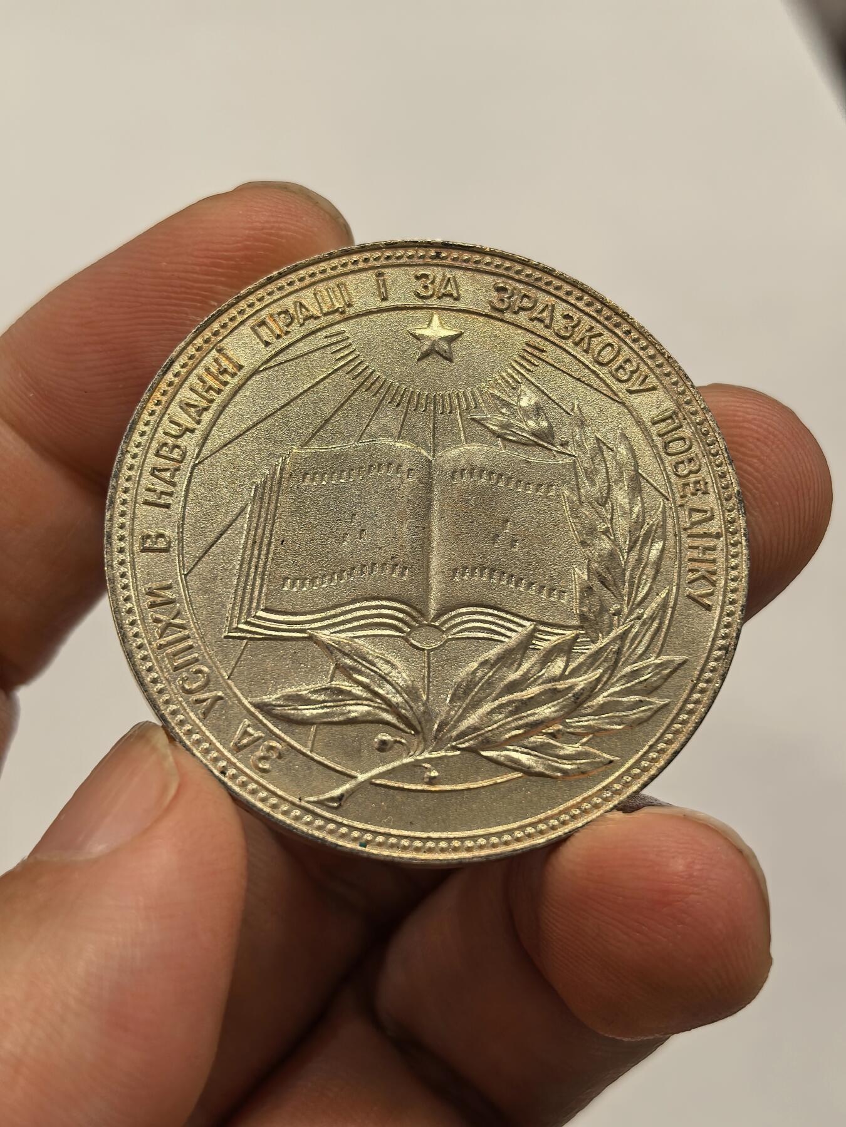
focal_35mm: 54
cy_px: 564
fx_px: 1760
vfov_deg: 35.5
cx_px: 423
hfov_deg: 27.0
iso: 160
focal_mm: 6.98
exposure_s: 1/100
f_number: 2
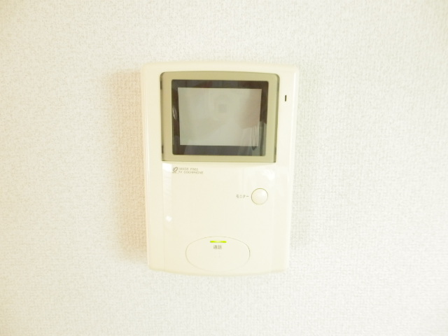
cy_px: 168
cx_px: 224
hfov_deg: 71.6
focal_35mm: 24
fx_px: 311
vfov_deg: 56.8
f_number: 3
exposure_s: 1/6
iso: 800
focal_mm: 4.2
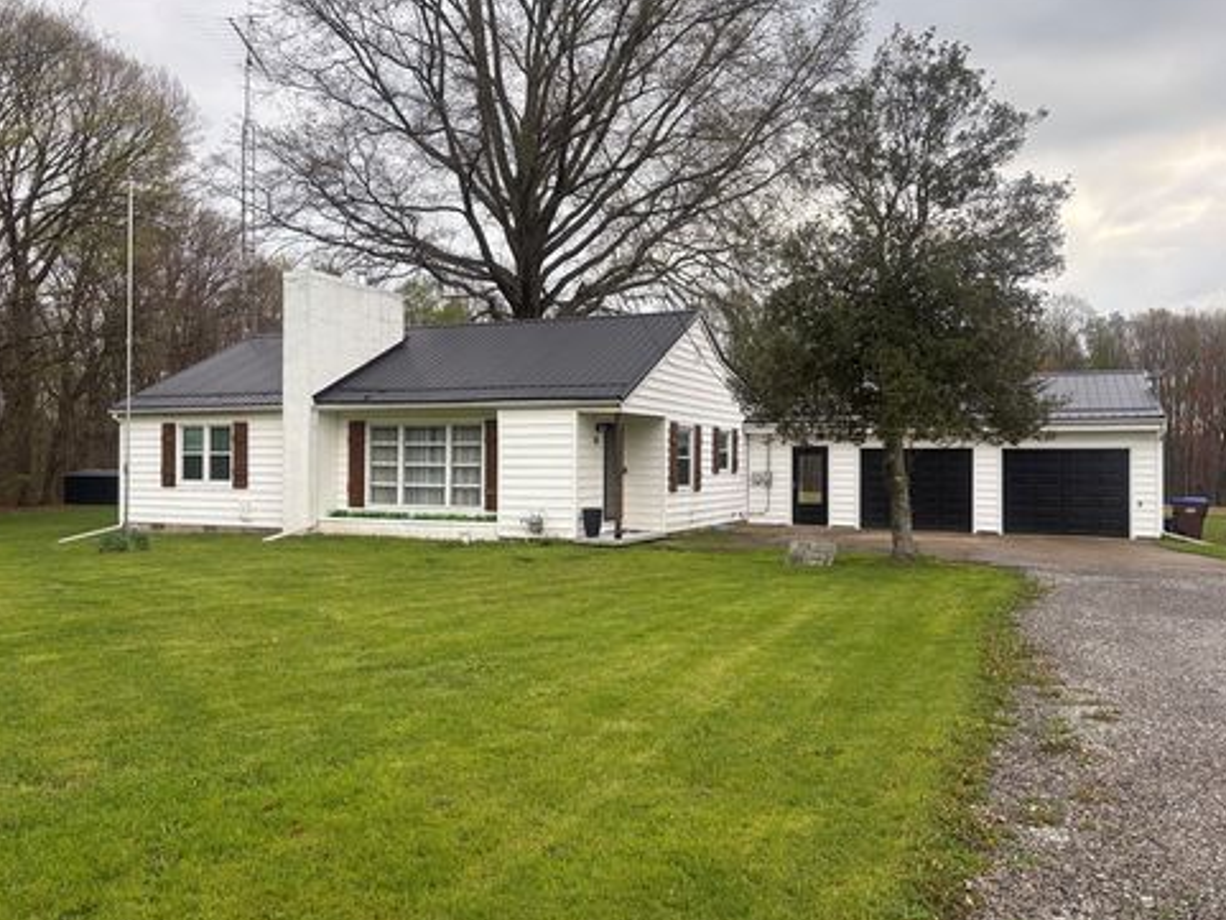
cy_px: 460
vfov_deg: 51.4
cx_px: 614
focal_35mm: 27
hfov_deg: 65.3
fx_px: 957
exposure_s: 1/444
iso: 64
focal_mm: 5.96
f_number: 1.6
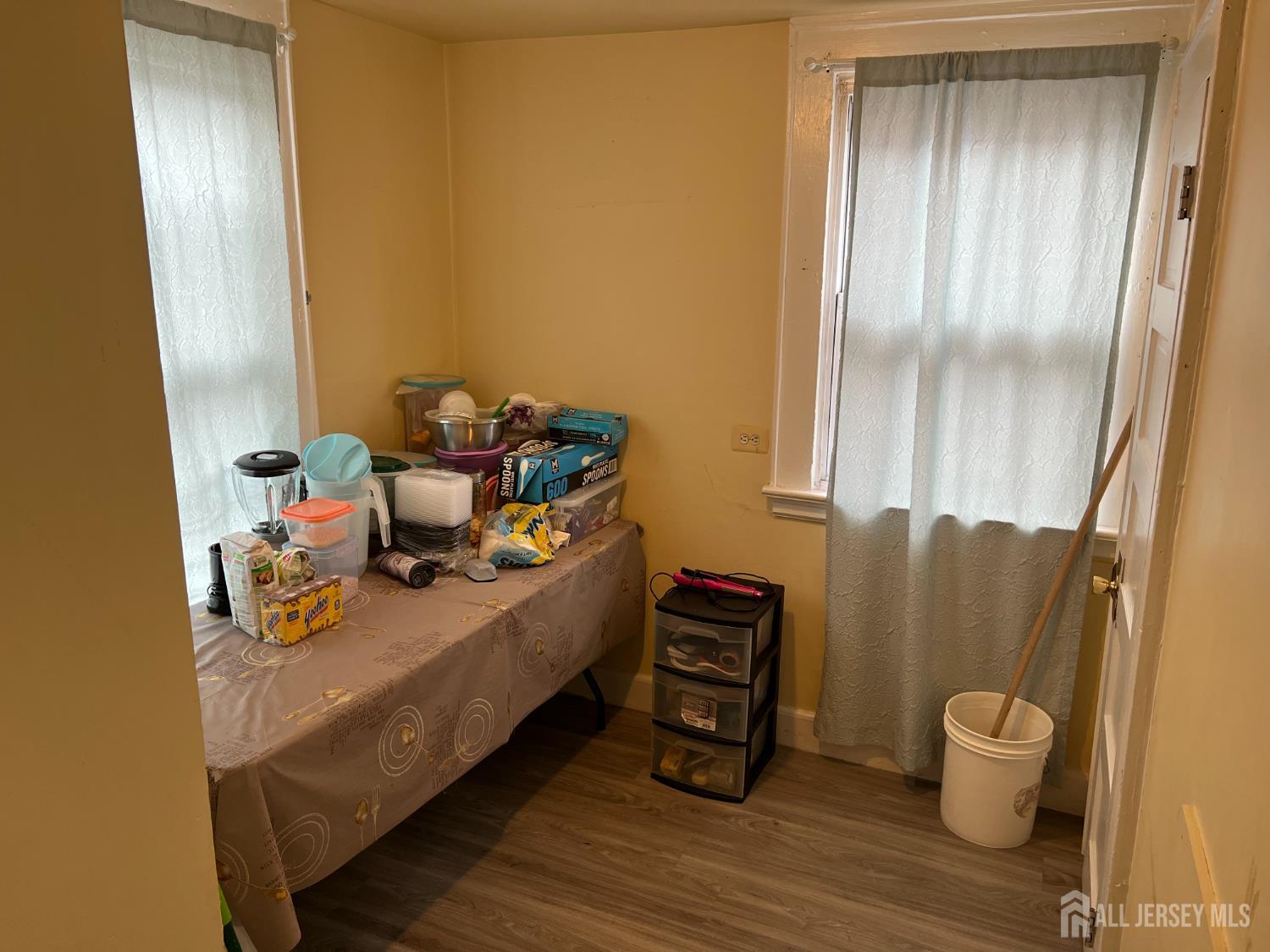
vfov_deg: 53.1
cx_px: 635
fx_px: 954
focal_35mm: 26
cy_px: 476
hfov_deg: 67.3
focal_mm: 5.7
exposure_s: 1/120
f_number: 1.5
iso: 125
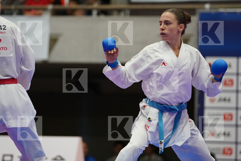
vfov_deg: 5.5
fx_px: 1687
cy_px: 80
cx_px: 120
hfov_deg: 8.2
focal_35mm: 252
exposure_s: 1/1000
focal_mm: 168
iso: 3200
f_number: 2.8
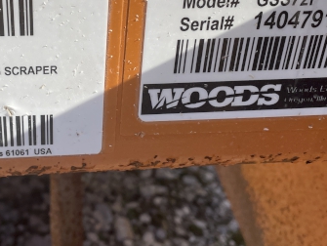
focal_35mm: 62
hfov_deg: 30.8
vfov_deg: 23.6
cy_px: 94
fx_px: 586
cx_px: 97
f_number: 1.6
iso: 32
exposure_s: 1/1689
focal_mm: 4.2
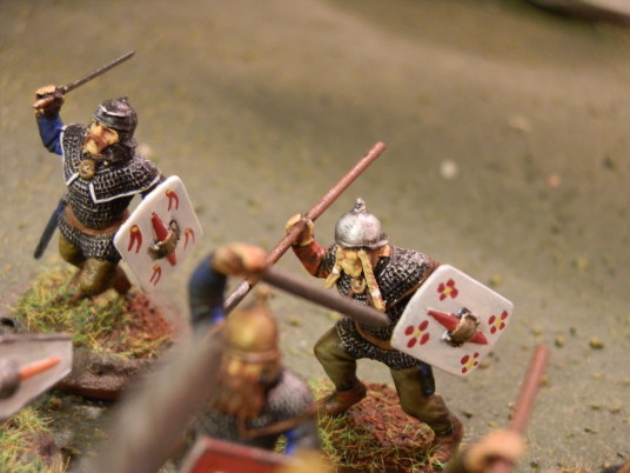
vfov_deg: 24.0
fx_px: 1110
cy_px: 236
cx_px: 315
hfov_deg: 31.7
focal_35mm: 61
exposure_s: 1/8
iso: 320
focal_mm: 10.99
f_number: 3.7
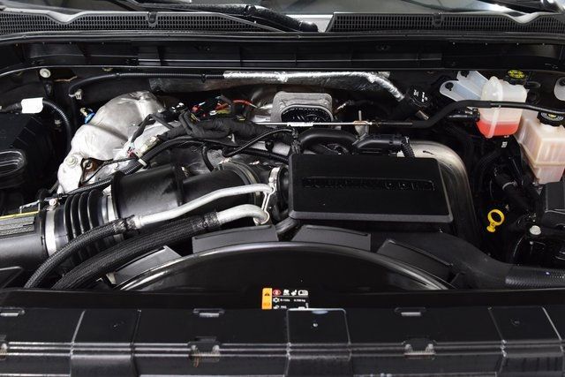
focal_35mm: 36
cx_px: 282
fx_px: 565
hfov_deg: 53.1
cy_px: 188
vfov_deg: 36.9
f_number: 5.6
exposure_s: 1/15
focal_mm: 24
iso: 1600
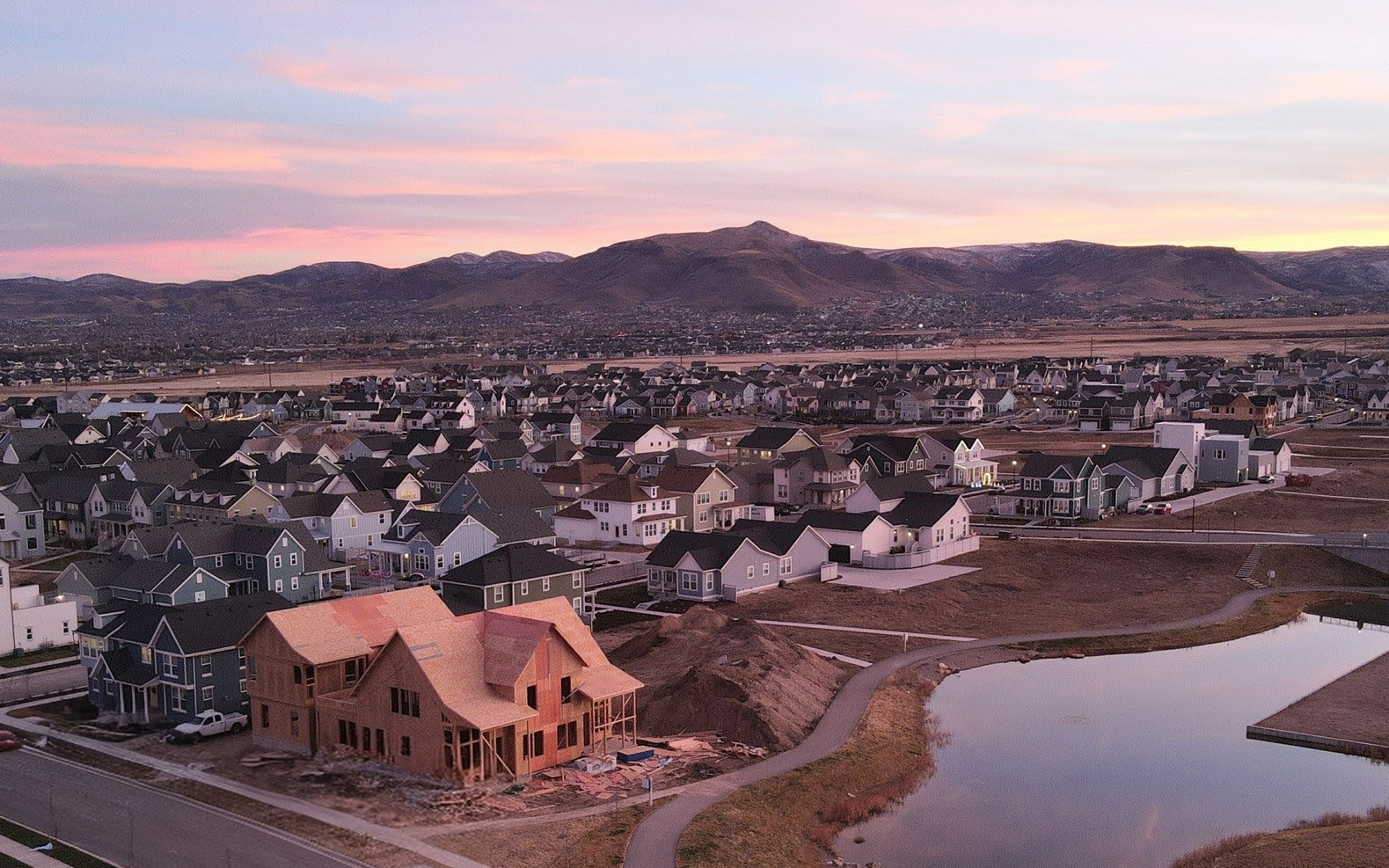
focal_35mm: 33
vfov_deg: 38.2
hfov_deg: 57.5
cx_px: 858
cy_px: 514
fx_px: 1249
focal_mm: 4.5
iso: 160
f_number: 2.8
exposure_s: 1/15
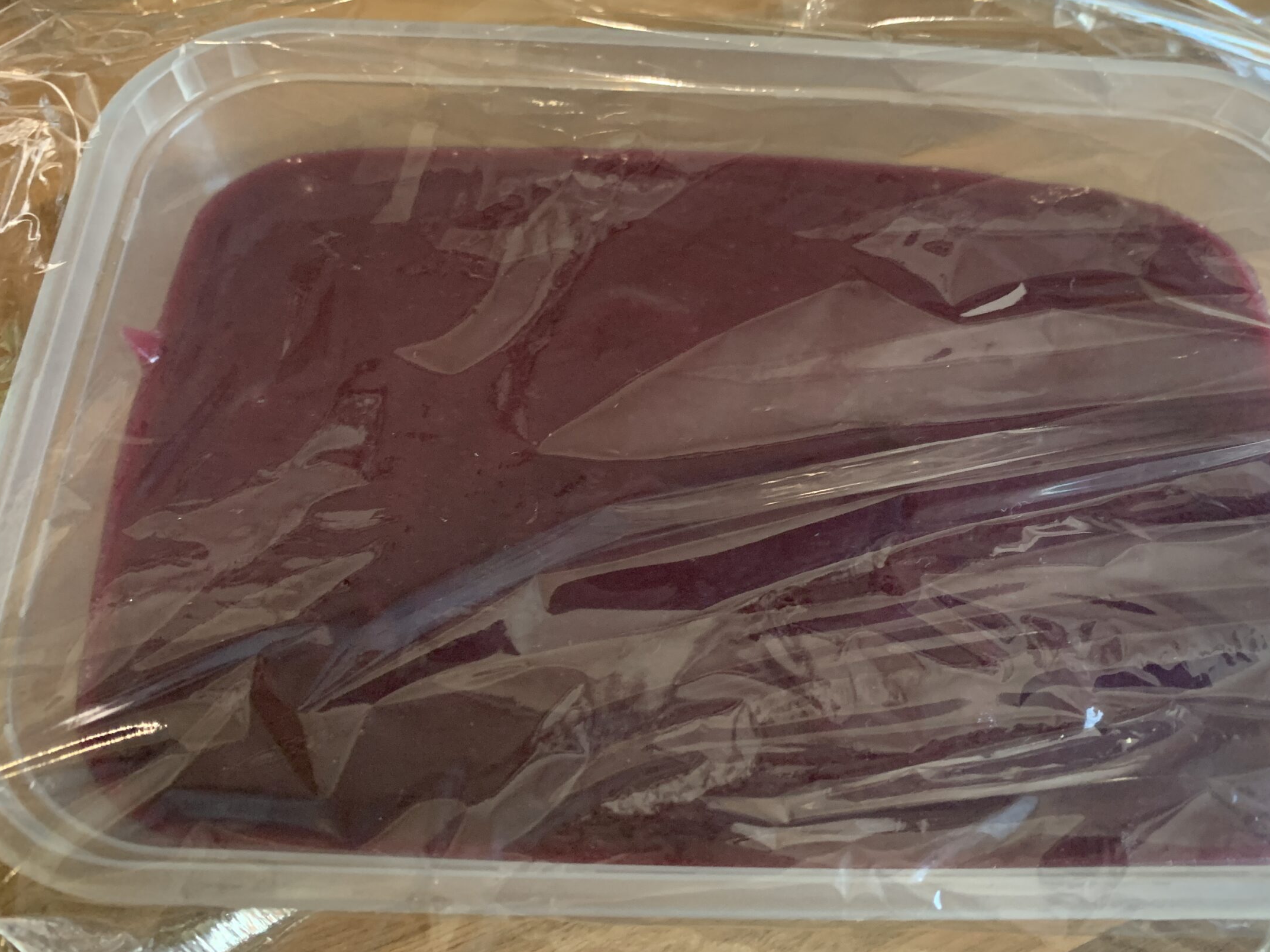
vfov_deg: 45.4
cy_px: 450
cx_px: 670
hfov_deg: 58.3
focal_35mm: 31
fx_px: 1137
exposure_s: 1/50
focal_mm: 4.25
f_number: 1.8
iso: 320
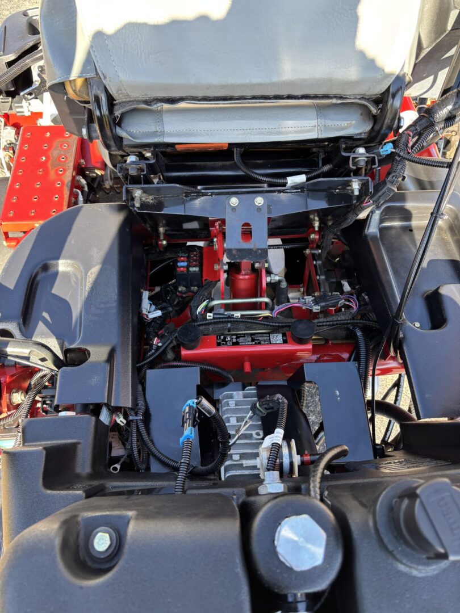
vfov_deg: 67.3
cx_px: 230
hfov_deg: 53.1
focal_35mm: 26
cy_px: 306
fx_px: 461
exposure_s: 1/121
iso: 50
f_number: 1.6
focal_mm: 5.96
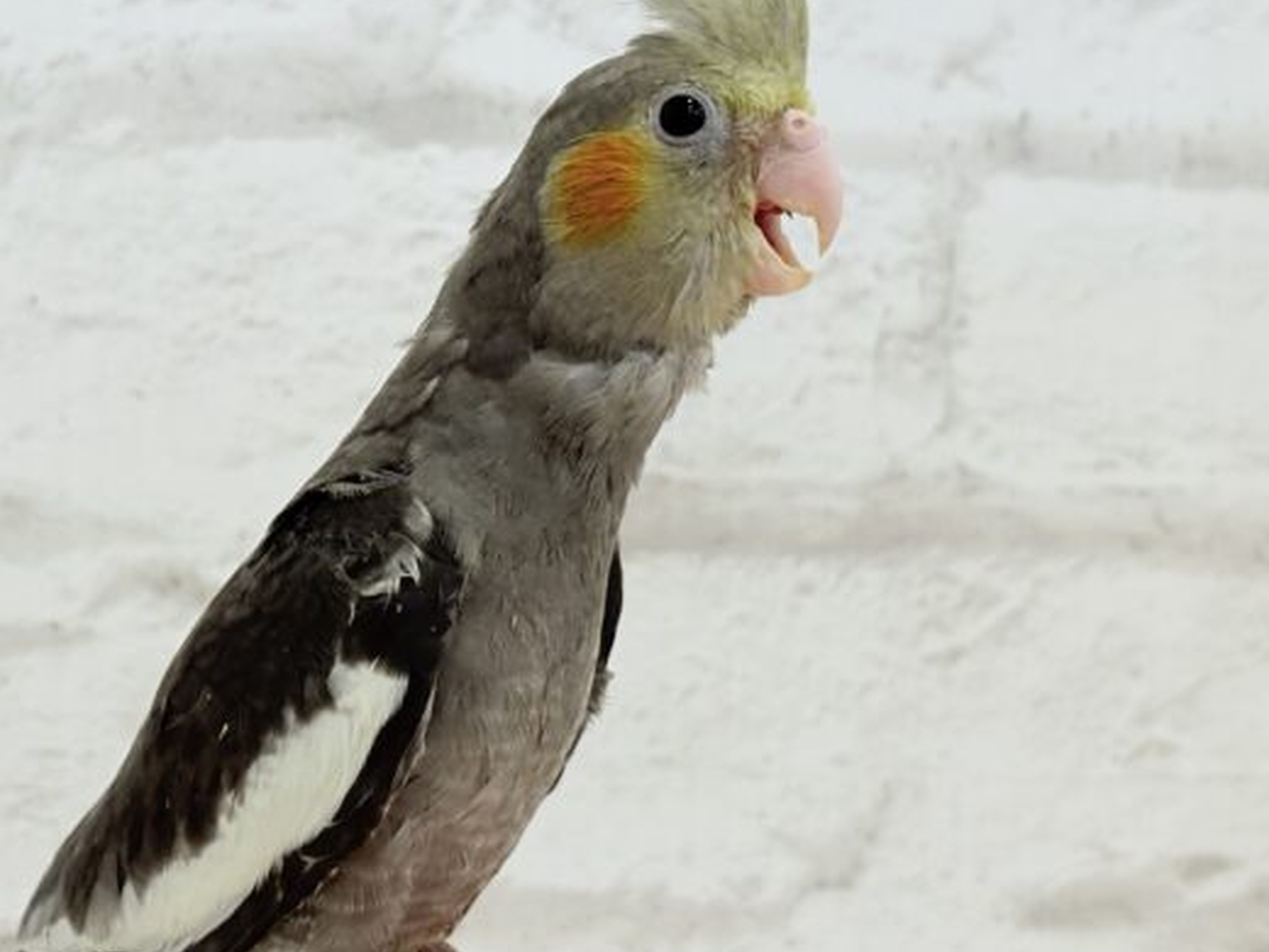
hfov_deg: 30.2
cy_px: 378
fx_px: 2346
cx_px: 508
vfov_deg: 22.9
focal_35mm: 64
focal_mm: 5.96
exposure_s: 1/100
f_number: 1.6
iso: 80
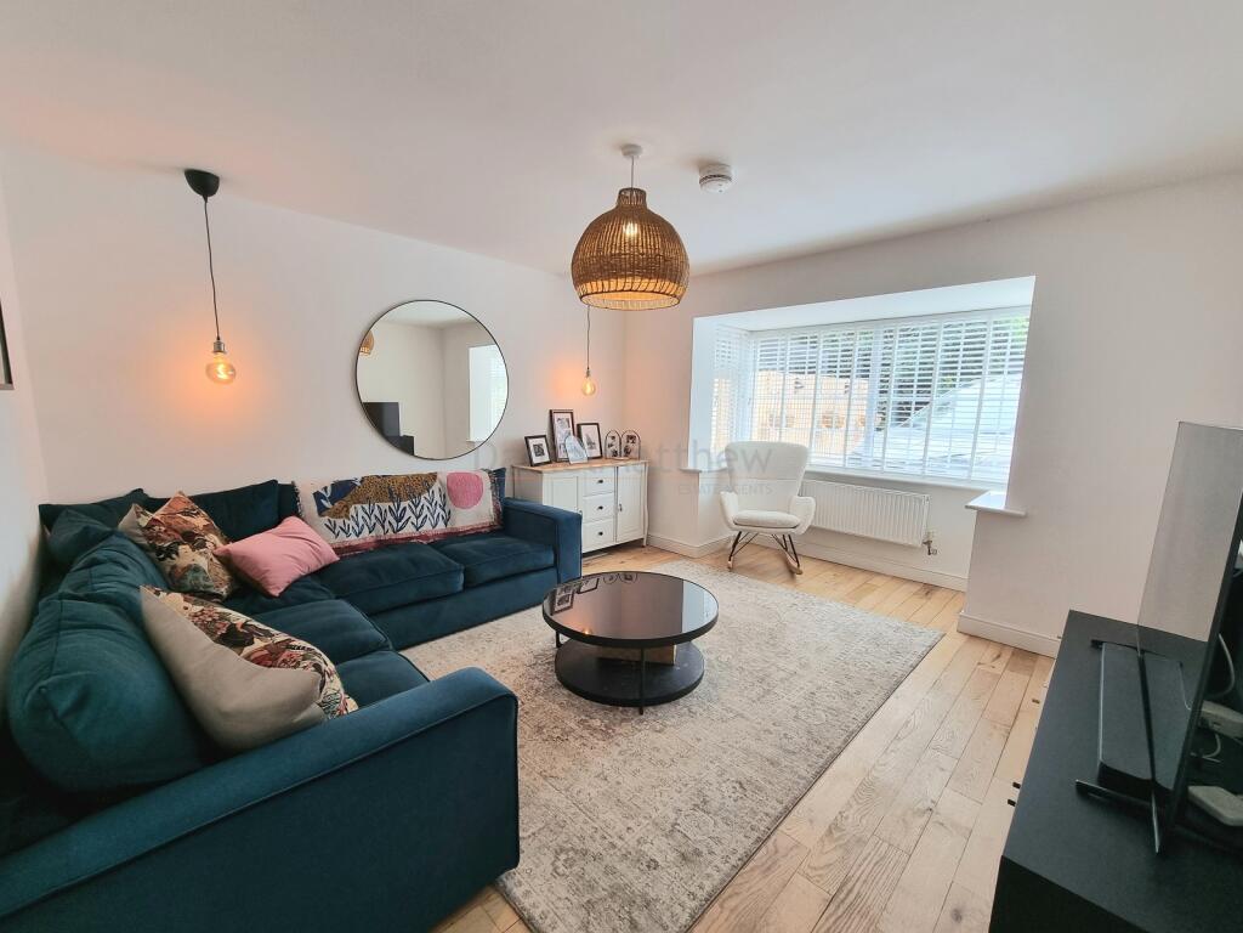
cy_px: 466
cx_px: 622
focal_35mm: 13
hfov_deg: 106.2
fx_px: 467
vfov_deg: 89.9
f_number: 2.2
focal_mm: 2.2
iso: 64
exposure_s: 1/50
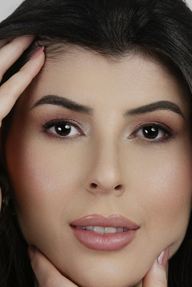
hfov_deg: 5.4
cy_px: 235
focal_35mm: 254
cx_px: 78
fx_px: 2032
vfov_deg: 8.1
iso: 320
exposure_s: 1/160
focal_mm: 85
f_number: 8
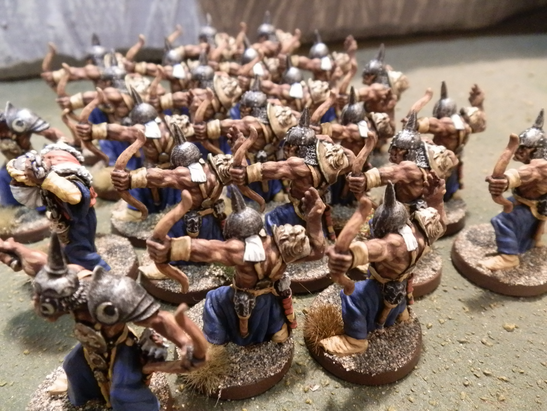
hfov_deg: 63.4
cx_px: 274
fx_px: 442
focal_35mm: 28
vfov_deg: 49.7
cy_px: 206
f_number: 3.1
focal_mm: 5
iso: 400
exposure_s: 1/50
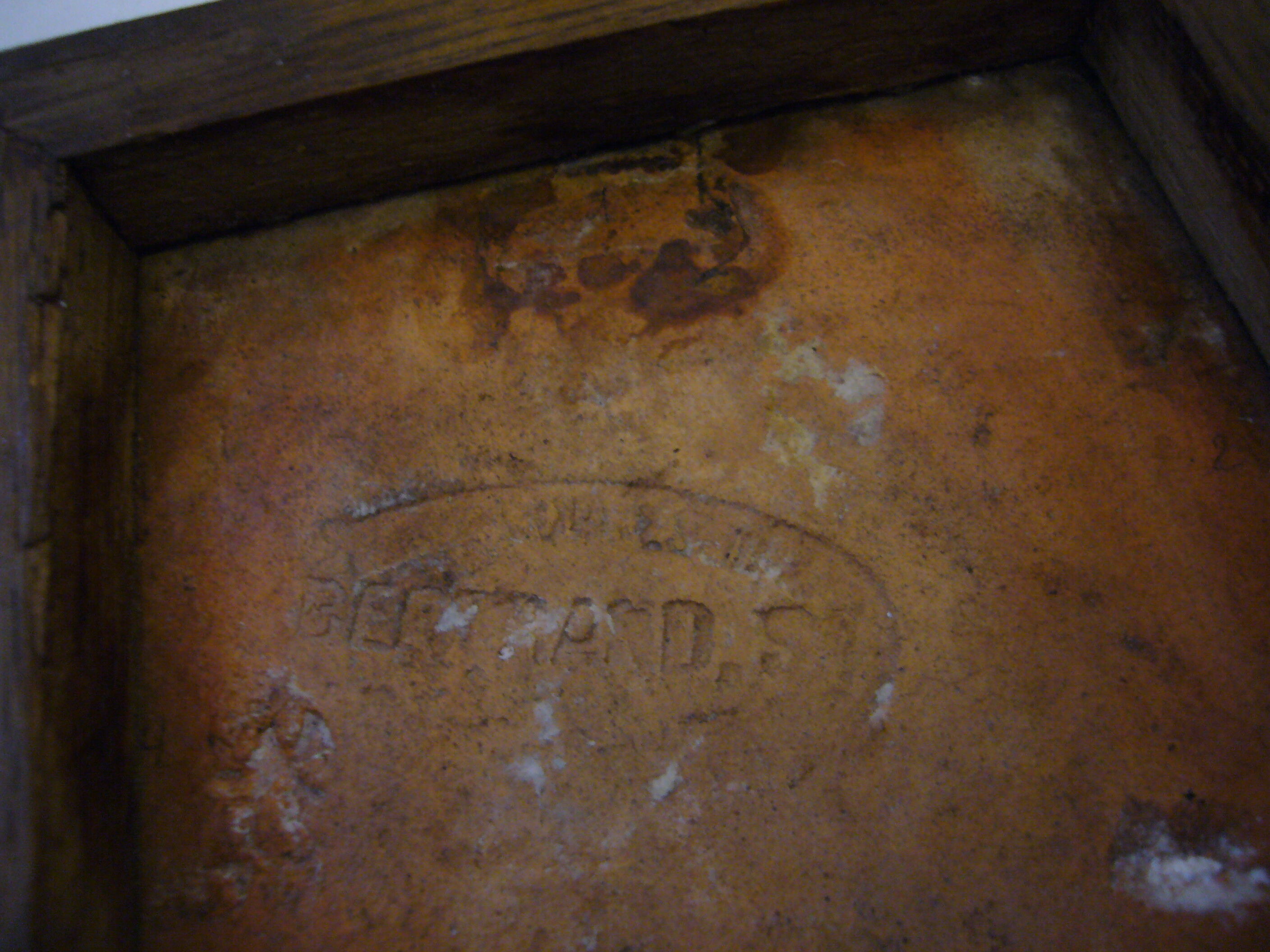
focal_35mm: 28
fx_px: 1027
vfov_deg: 49.7
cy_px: 476
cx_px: 635
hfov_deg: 63.4
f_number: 2.8
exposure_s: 1/8
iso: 200
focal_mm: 4.6
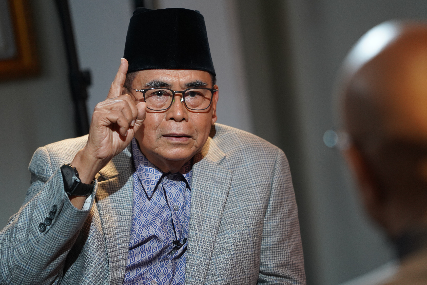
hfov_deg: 10.3
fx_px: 2372
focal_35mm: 200
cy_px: 142
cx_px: 214
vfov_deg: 6.9
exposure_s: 1/60
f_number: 4
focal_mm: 200
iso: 2000
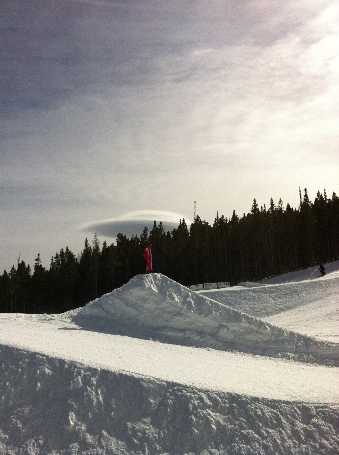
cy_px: 228
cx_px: 170
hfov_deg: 40.6
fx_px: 458
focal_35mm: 35
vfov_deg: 52.7
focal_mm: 3.85
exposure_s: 1/6033
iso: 80
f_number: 2.8
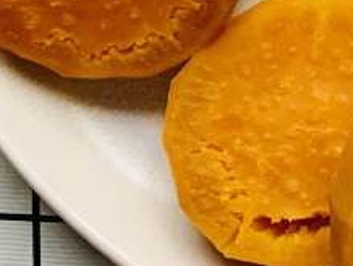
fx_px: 1460
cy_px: -227
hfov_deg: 12.5
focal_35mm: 143
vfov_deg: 9.8
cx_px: 646
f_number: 1.8
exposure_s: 1/60
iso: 400
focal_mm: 4.25
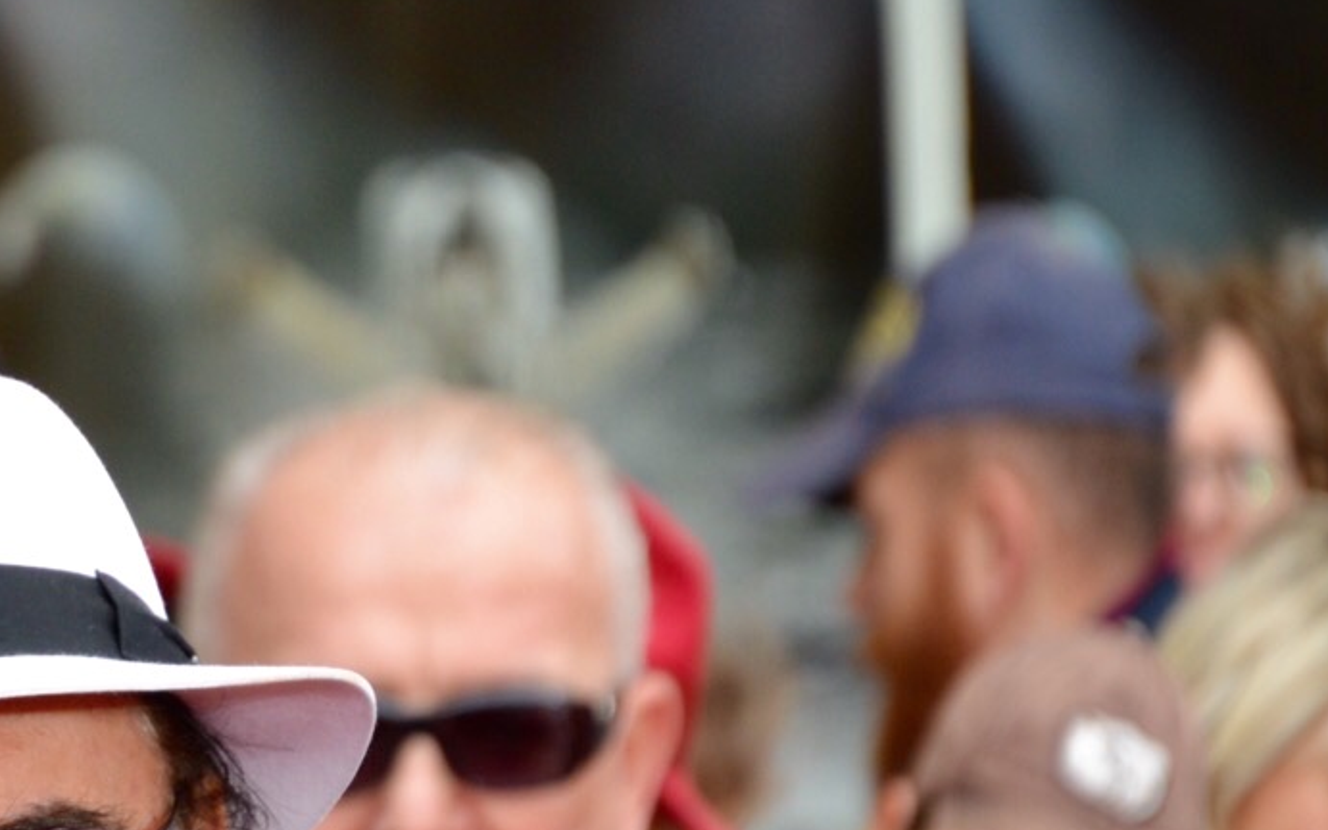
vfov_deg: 1.8
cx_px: 63
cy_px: 467
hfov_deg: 2.9
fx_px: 25916
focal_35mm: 716
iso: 800
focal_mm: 300
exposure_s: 1/250
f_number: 5.6
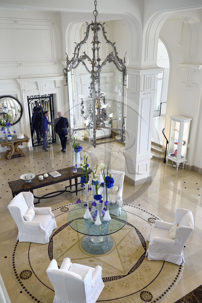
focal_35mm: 34
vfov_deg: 55.8
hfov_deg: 38.8
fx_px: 286
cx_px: 101
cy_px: 152
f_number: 6.3
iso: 400
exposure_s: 1/40
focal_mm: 34
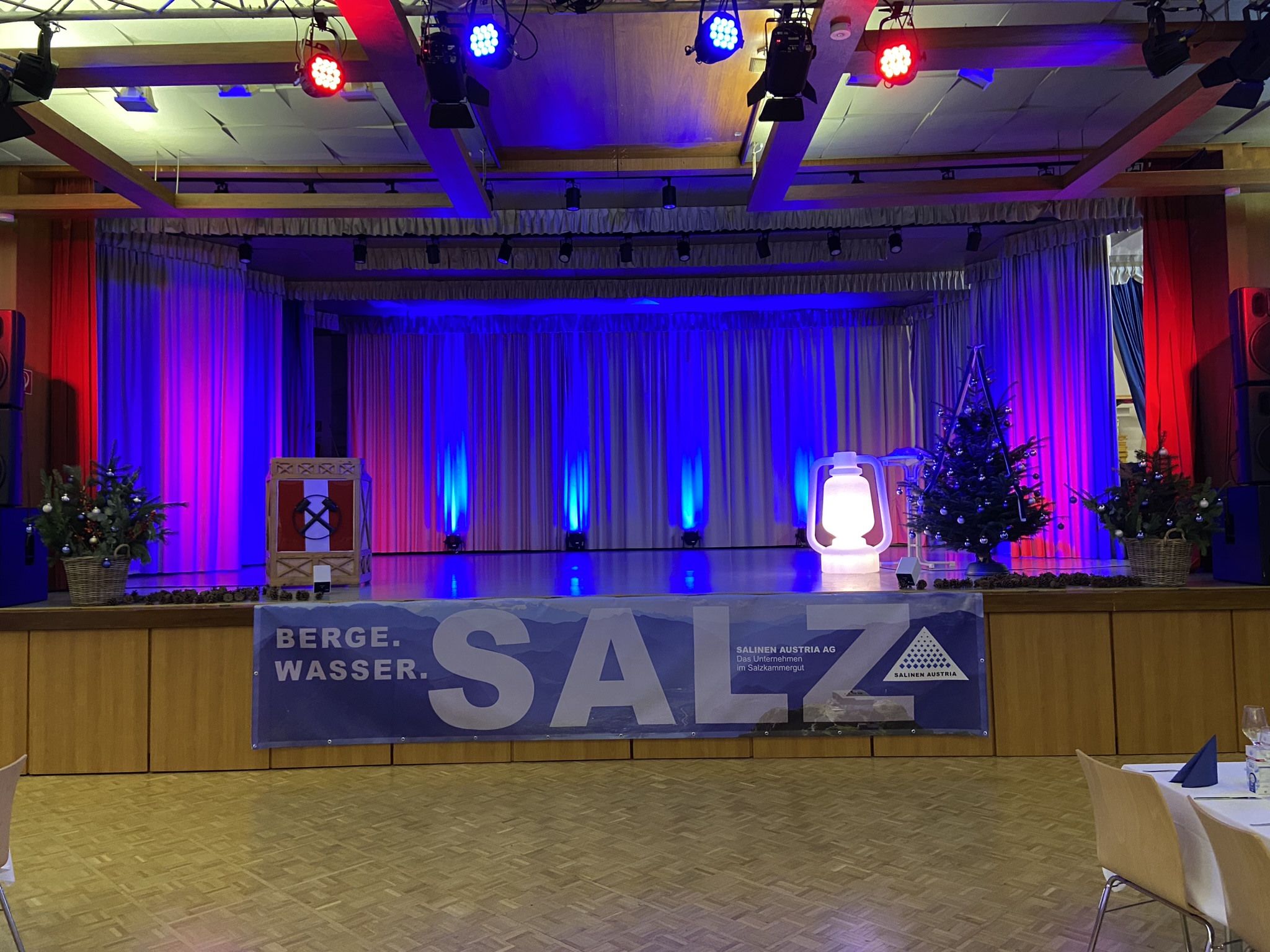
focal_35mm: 26
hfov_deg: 67.3
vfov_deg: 53.1
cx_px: 635
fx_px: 954
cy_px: 476
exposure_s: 1/33
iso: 400
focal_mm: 4.25
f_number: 1.8
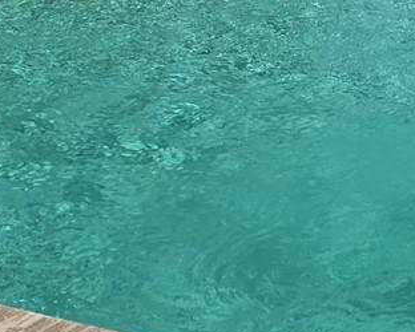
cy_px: -266
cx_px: 439
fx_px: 1598
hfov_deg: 14.5
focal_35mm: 130
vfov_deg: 11.1
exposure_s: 1/6135
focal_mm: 4.2
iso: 32
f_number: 1.6
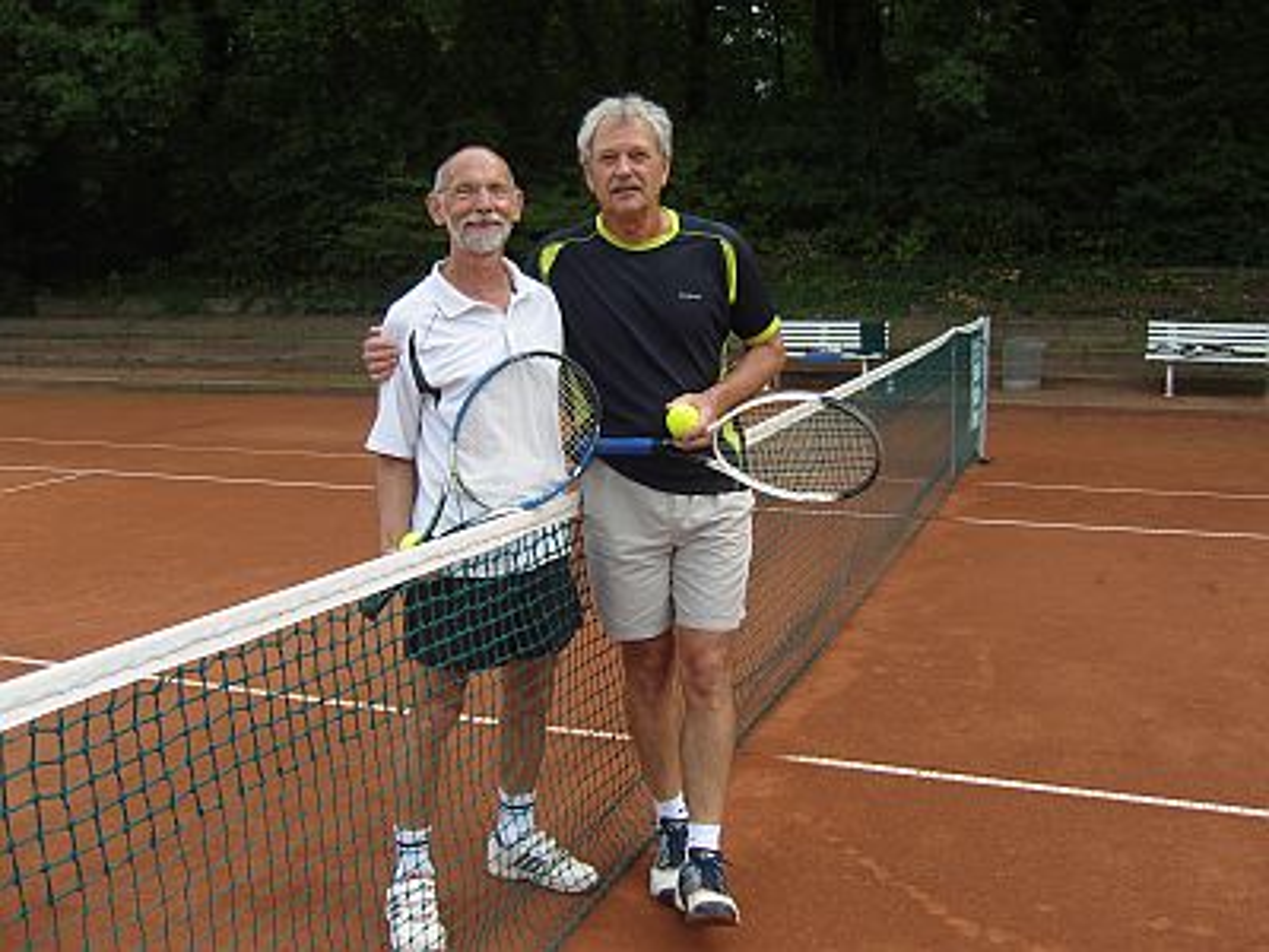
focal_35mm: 34
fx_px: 1246
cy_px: 476
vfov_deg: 41.8
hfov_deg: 54.0
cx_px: 634
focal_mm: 7.3
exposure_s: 1/100
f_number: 7
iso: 100
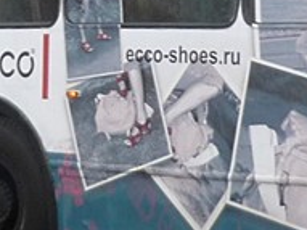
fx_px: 1569
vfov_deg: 8.0
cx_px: 39
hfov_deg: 11.1
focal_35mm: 177
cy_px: -230
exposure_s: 1/125
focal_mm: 5.5
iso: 100
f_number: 2.8
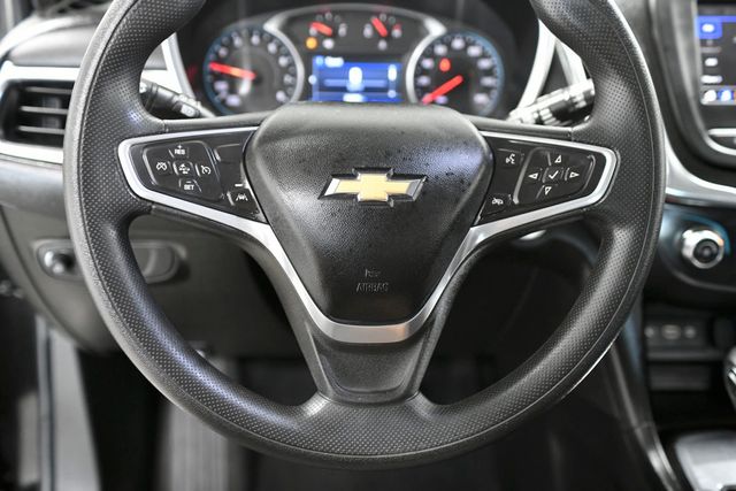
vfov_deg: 36.9
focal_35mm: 36
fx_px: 736
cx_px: 368
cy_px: 246
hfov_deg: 53.1
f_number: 3.5
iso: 4000
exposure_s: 1/200
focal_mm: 36
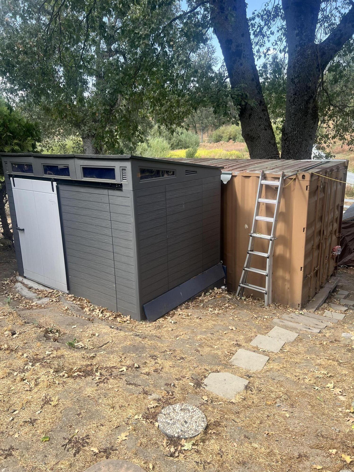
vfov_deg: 67.3
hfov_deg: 53.1
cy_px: 236
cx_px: 177
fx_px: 355
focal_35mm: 26
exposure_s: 1/666
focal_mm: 5.7
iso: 50
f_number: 1.5
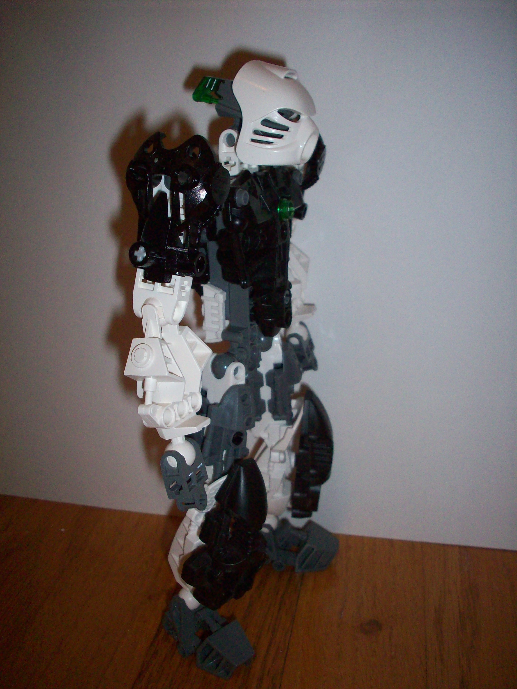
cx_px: 258
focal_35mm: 37
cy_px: 344
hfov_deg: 38.7
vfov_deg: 50.1
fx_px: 737
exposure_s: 1/64
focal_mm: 6.2
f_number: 2.8
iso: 160
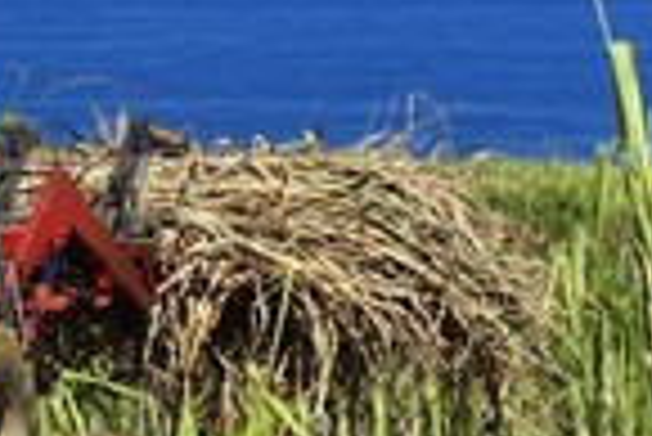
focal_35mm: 203
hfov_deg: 10.1
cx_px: 85
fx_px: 3680
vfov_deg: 6.8
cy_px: 256
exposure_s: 1/500
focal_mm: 70
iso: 200
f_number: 9
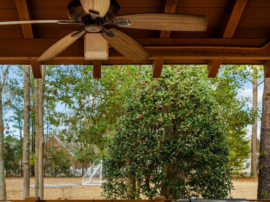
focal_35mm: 44
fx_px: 343
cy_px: 175
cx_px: 97
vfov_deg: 31.6
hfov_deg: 42.5
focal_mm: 12.29
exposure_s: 1/25
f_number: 2.8
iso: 110
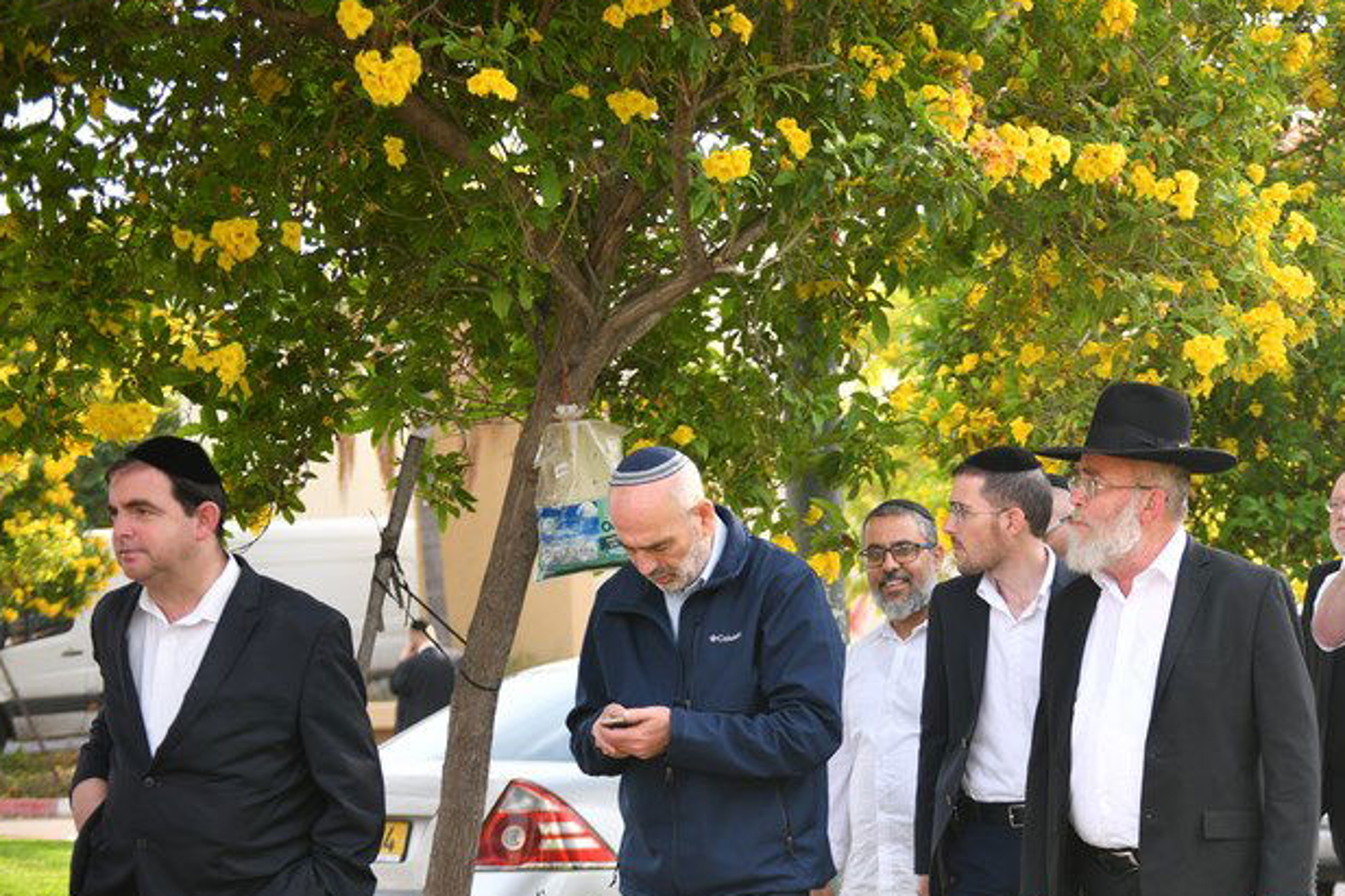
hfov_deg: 23.5
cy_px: 700
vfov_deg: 16.2
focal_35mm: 84
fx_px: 3137
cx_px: 1229
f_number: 18
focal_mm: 45
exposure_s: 1/250
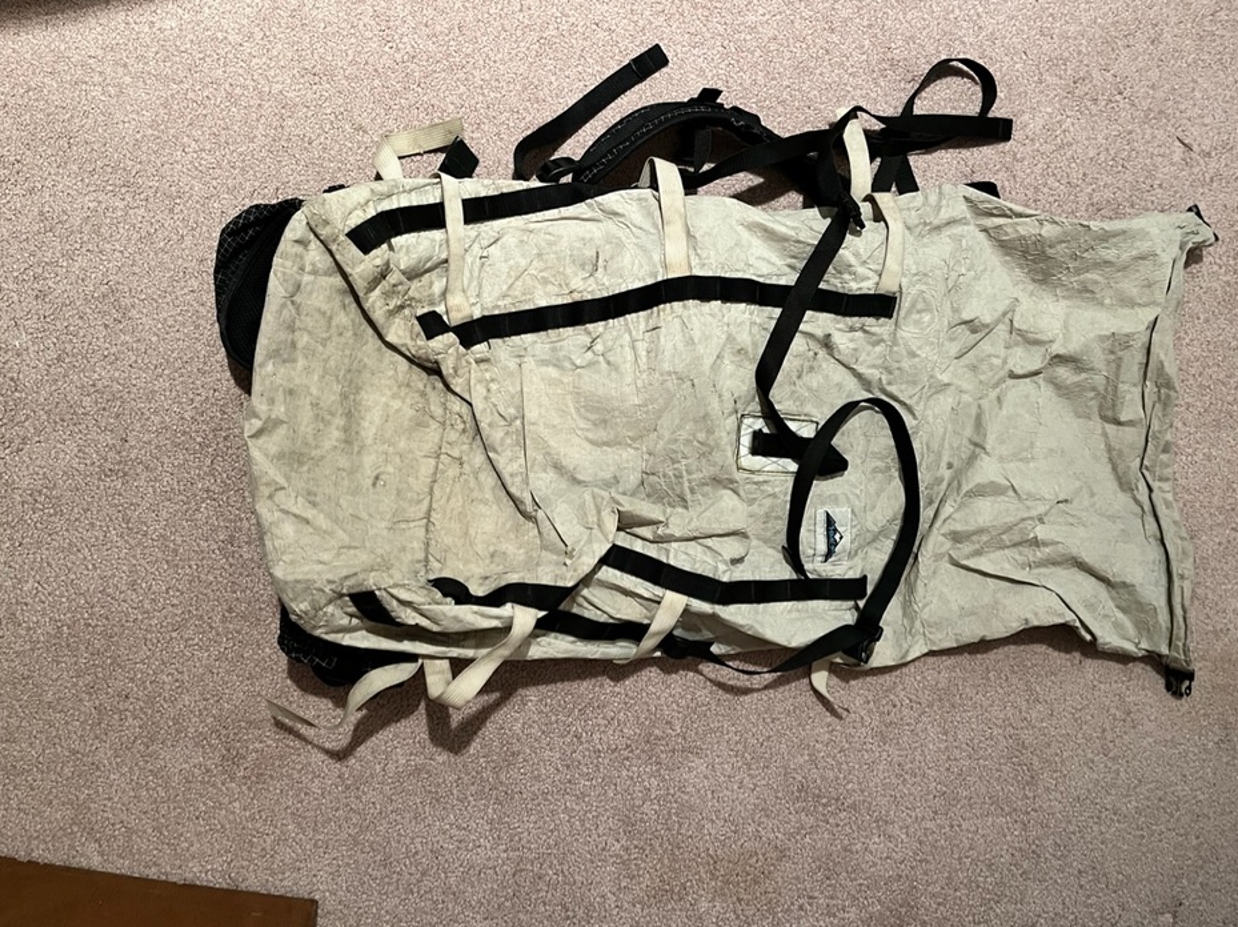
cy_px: 448
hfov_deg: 63.4
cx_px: 641
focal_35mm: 28
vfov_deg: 49.7
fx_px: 1001
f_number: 1.6
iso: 400
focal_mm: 5.1
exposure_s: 1/40
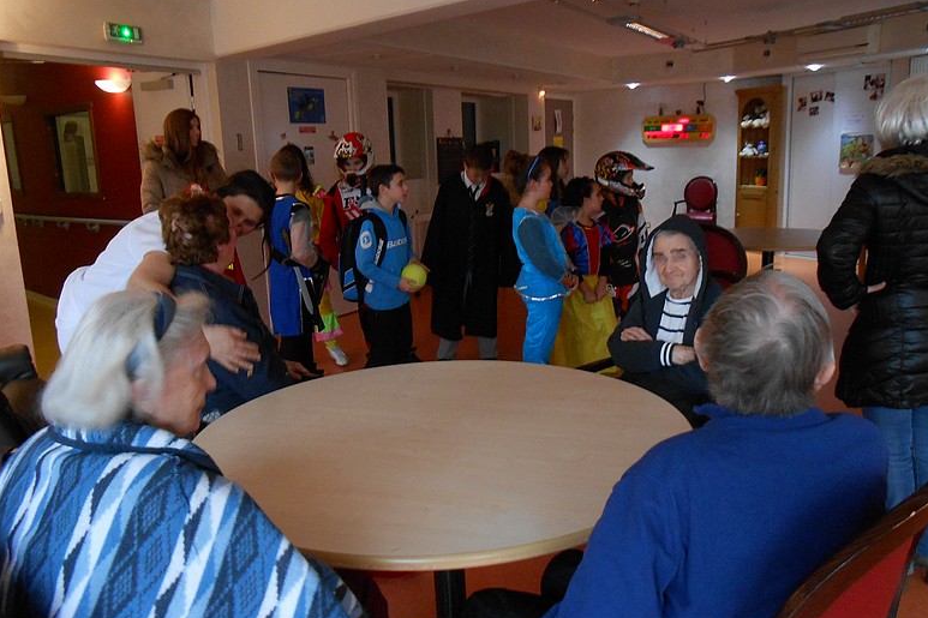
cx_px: 478
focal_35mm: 28
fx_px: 722
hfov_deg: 65.5
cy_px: 299
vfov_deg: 46.4
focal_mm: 4.6
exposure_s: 1/20
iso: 400
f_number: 3.5
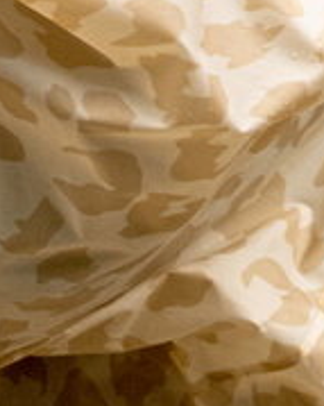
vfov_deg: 1.1
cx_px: -46
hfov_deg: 0.9
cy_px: 1445
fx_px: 20154
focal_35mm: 1680
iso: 1600
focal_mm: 200
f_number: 4
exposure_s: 1/640
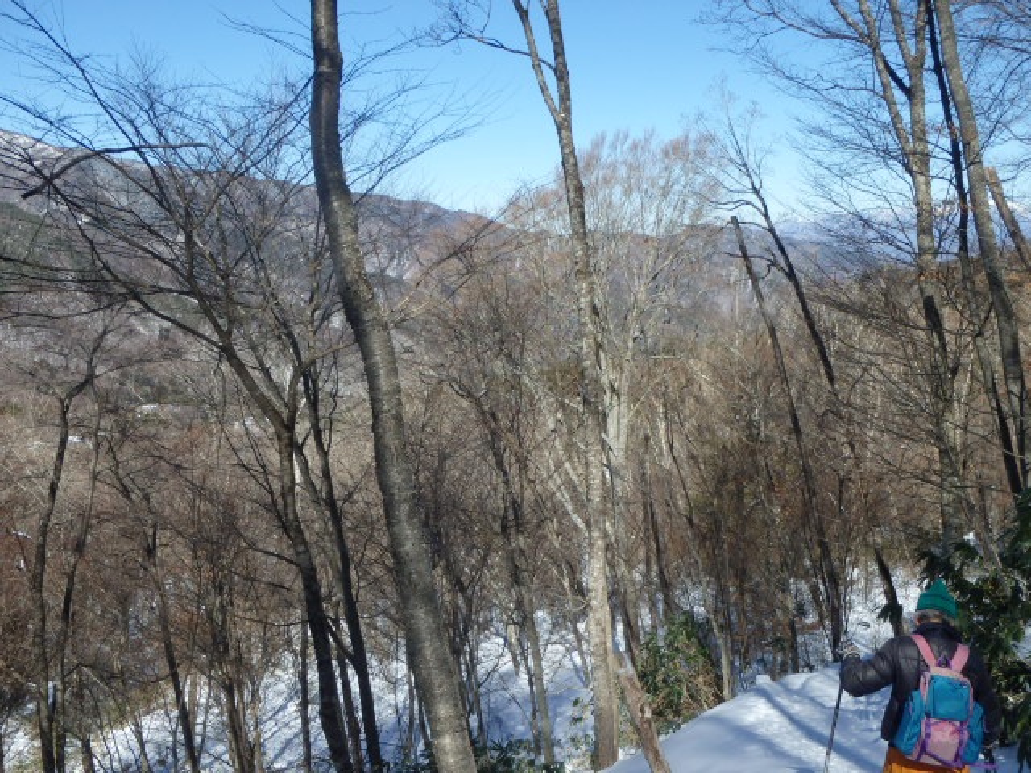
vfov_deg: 39.7
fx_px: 1072
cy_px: 386
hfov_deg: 51.4
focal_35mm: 36
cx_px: 516
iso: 125
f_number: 4.5
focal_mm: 6.4
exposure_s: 1/800
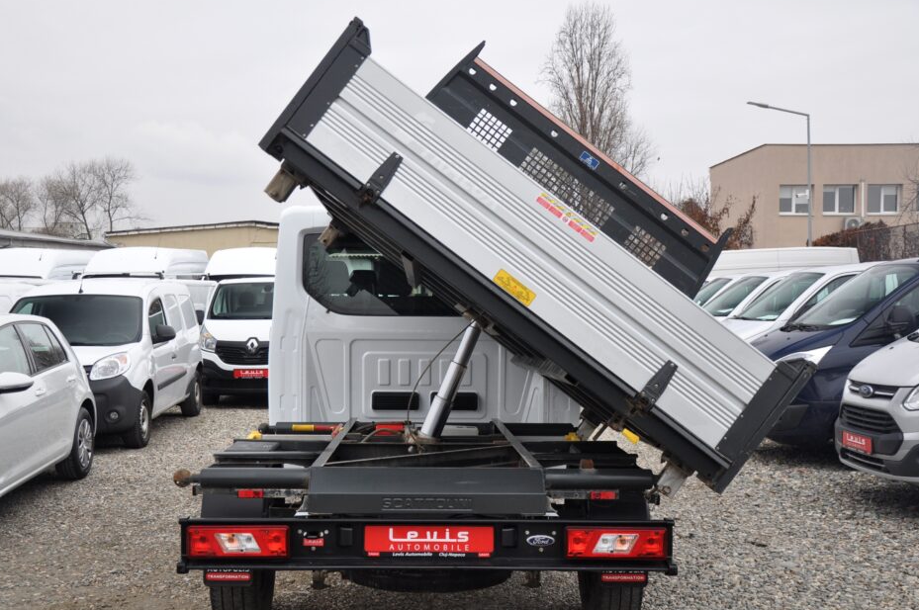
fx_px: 1096
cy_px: 321
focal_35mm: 43
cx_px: 427
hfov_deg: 45.4
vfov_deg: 31.1
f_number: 5.6
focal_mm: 26
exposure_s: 1/125
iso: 500
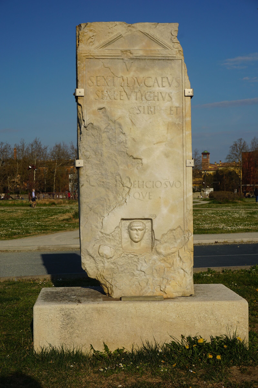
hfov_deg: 25.8
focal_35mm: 52
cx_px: 129
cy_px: 194
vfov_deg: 37.9
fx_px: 564
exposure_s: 1/160
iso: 100
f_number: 11
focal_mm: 35
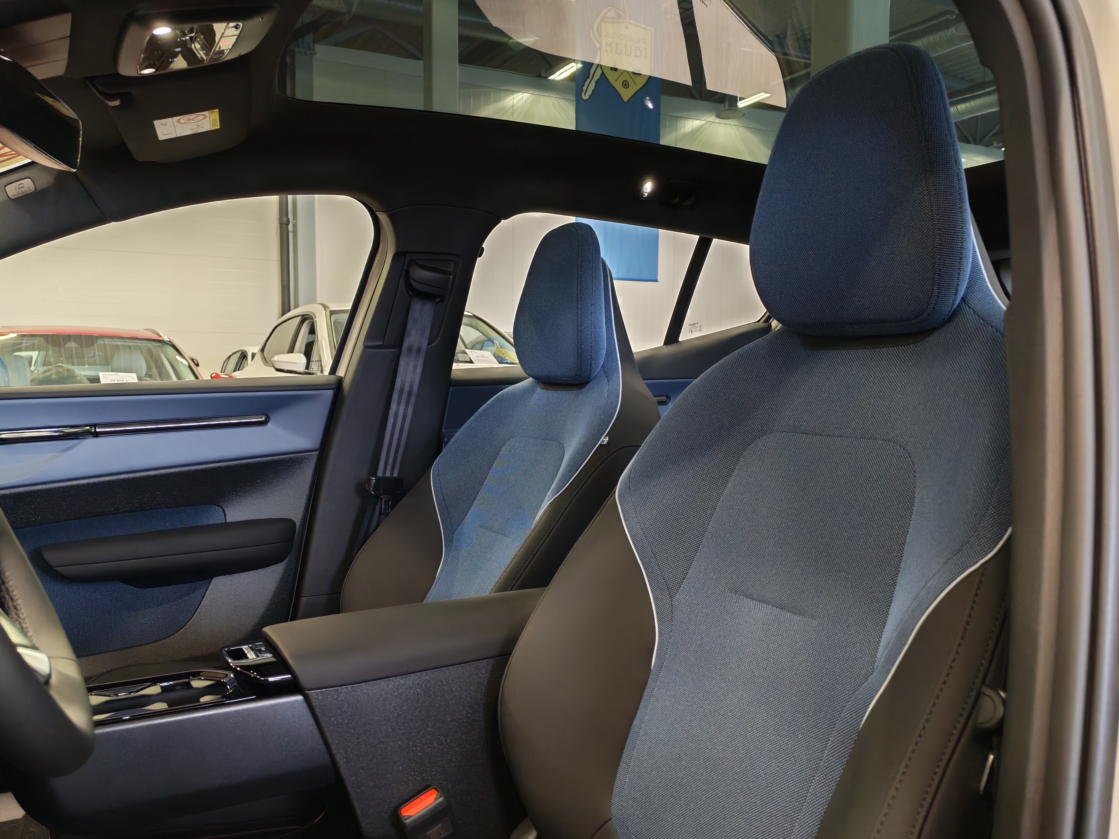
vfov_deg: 46.8
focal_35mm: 30
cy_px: 420
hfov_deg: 60.0
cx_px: 560
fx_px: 970
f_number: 1.9
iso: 856
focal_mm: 6.12
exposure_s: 1/100
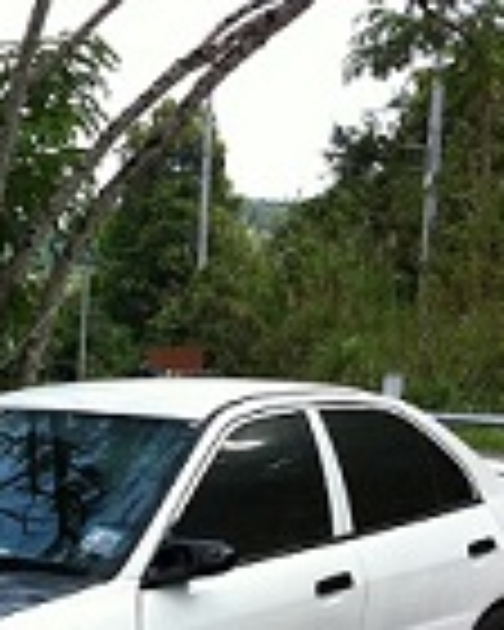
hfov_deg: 17.4
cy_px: 533
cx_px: -54
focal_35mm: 85
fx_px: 1585
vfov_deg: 22.1
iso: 80
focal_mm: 3.85
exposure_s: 1/351
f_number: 2.8
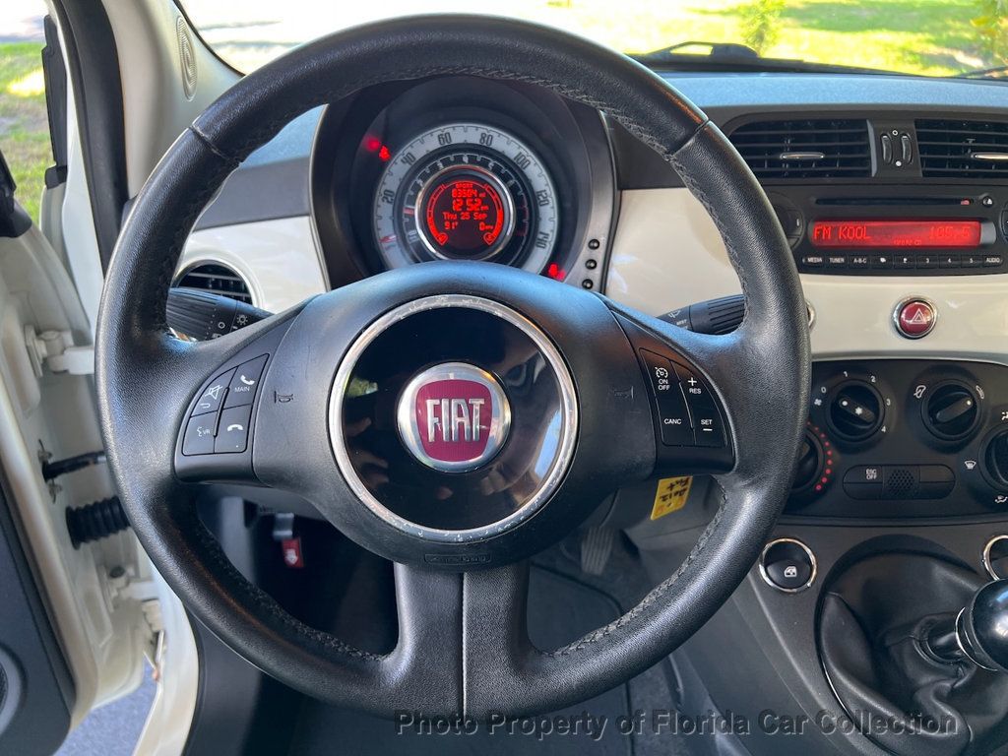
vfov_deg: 53.1
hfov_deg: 67.3
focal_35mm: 26
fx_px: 757
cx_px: 504
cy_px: 378
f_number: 1.5
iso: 100
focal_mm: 5.7
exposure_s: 1/121
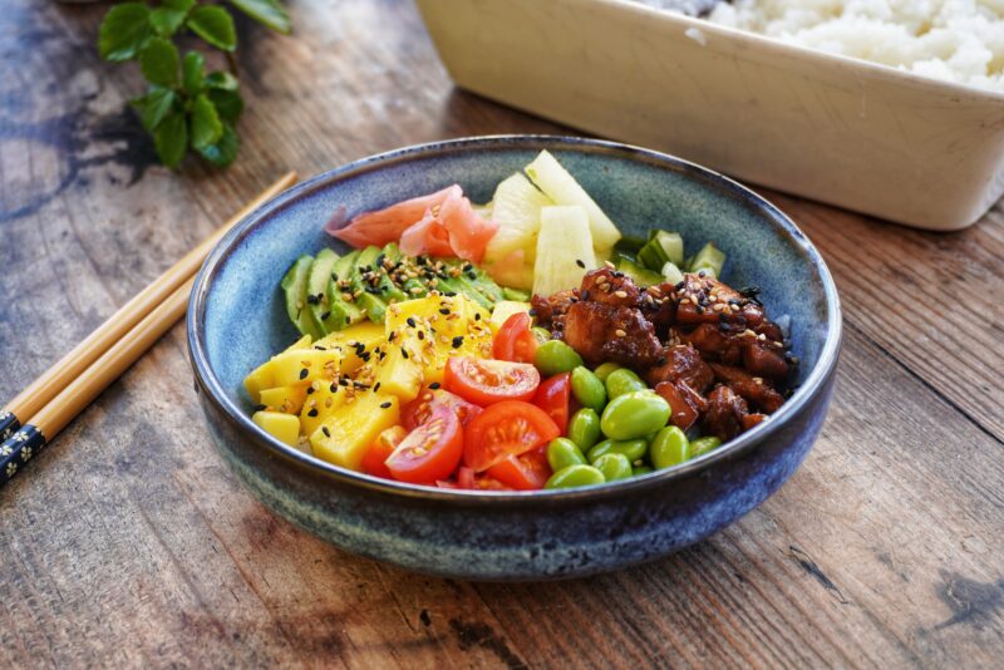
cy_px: 335
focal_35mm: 51
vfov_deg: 26.5
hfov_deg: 38.9
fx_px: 1423
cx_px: 502
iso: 125
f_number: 5.6
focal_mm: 34
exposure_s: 1/50
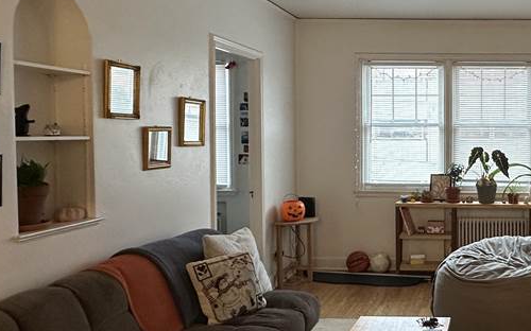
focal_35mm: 38
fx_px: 550
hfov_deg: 46.5
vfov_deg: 33.5
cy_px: 153
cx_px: 479
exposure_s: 1/60
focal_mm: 2.22
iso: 160
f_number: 2.2
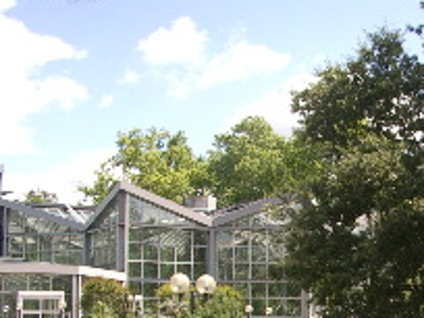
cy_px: 319
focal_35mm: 72
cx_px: 418
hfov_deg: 25.8
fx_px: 882
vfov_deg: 19.8
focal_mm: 5.8
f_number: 4.3
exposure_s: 1/500
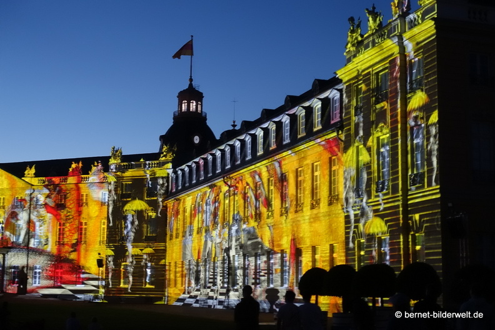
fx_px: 825
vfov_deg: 22.6
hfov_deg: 33.4
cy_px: 165
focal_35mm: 60
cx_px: 248
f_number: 2.8
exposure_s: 1/10
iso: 800
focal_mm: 22
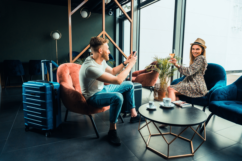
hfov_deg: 73.8
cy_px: 80
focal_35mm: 24
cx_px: 121
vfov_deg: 53.1
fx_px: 161
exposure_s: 1/125
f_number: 3.5
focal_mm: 24
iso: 1000
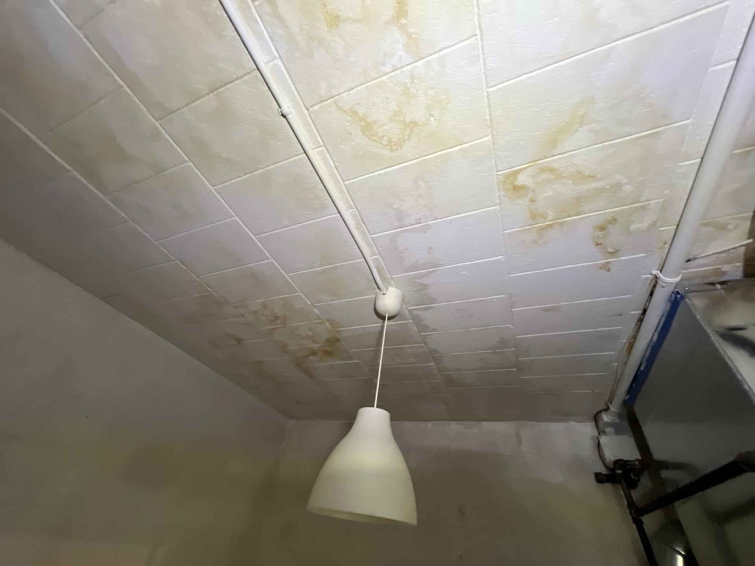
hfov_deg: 106.2
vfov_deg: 89.9
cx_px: 378
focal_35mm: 13
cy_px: 283
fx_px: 284
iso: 500
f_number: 1.8
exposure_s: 1/60
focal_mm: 1.57
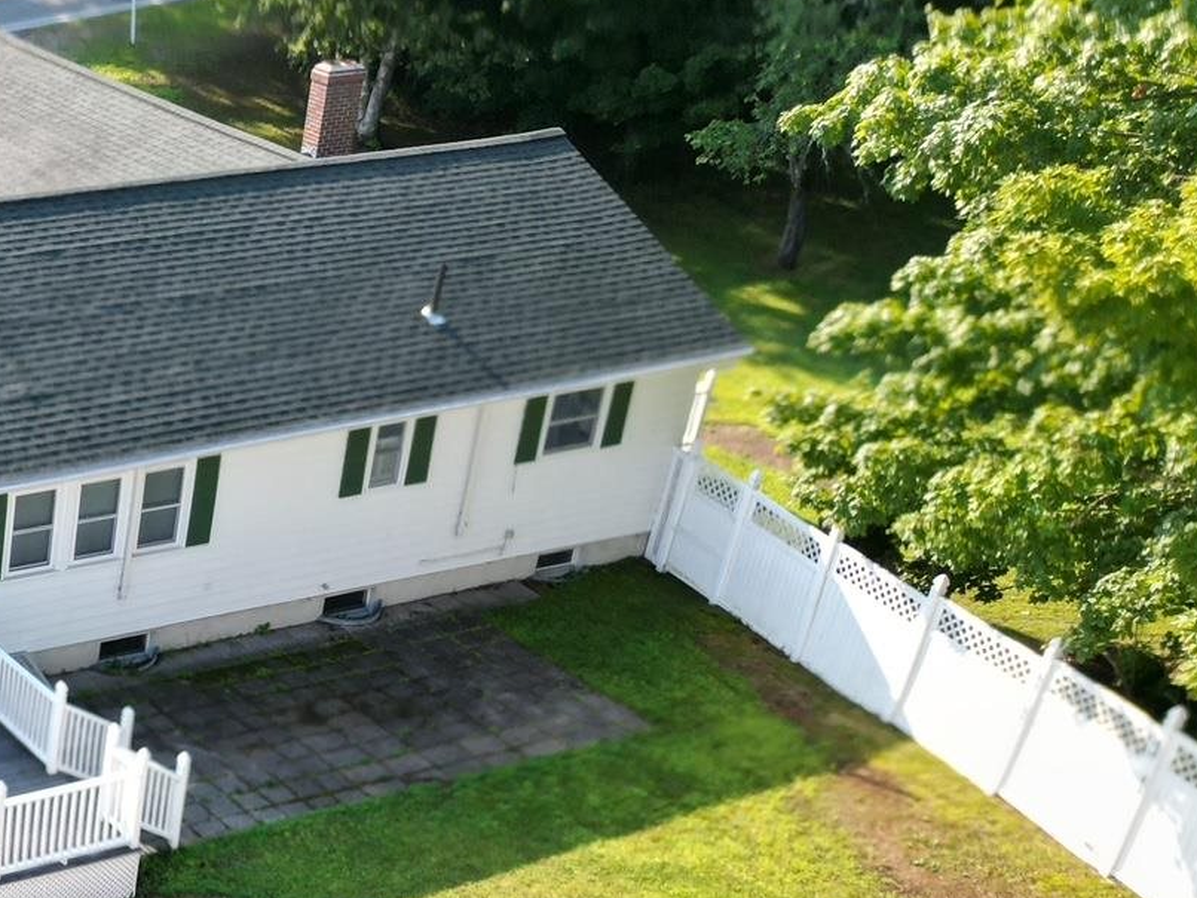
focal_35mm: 60
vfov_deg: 23.7
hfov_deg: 28.0
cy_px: 827
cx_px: -255
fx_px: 2075
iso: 120
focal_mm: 6.72
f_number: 1.7
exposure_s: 1/1000
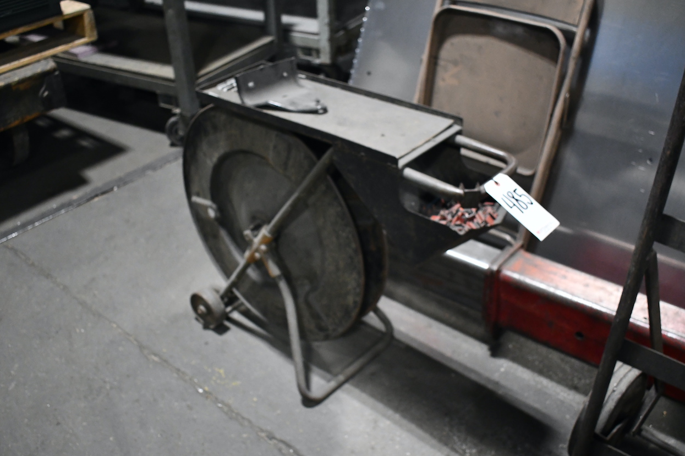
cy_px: 230
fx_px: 704
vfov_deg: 35.9
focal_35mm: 37
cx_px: 343
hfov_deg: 51.9
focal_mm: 24
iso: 2800
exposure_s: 1/125
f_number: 3.8
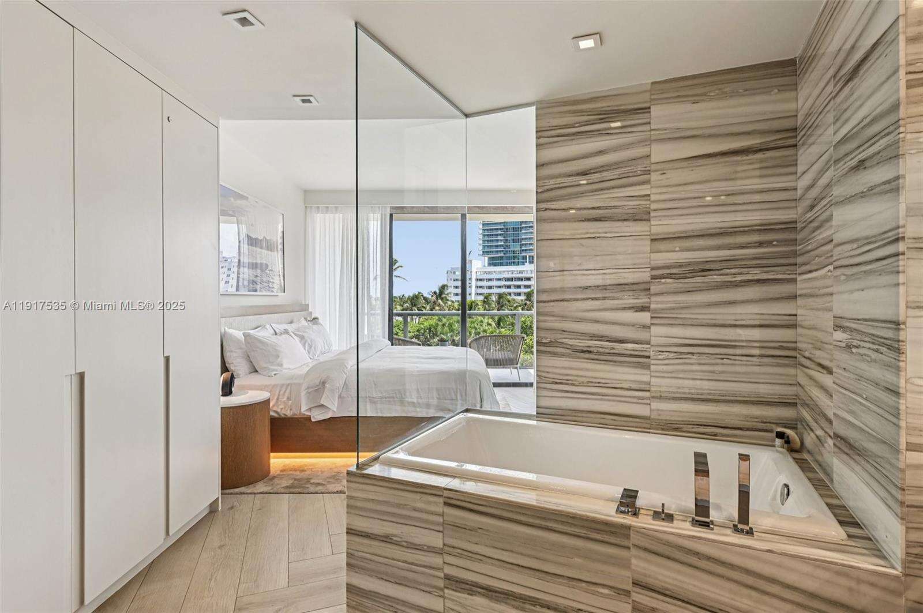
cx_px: 462
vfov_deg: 67.3
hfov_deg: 90.1
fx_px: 461
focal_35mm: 18
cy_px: 306
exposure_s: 1/20
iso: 140
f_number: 7.1
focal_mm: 18
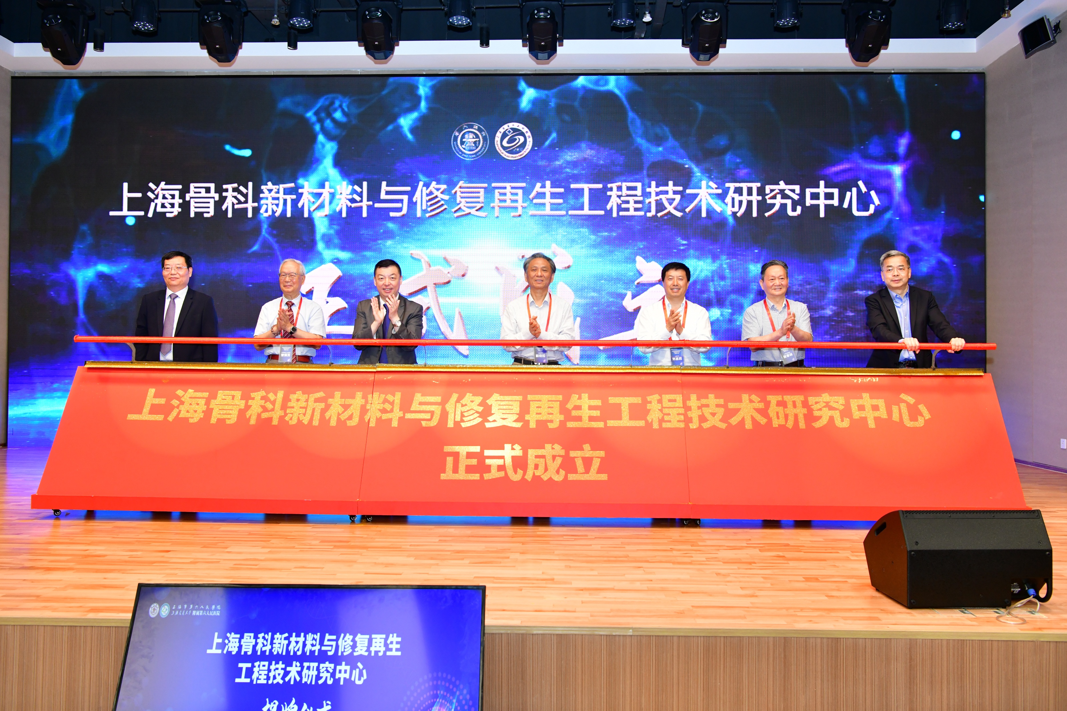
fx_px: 948
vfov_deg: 41.1
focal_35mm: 32
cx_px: 534
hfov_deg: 58.7
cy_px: 356
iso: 1600
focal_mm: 32
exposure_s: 1/125
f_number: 6.3
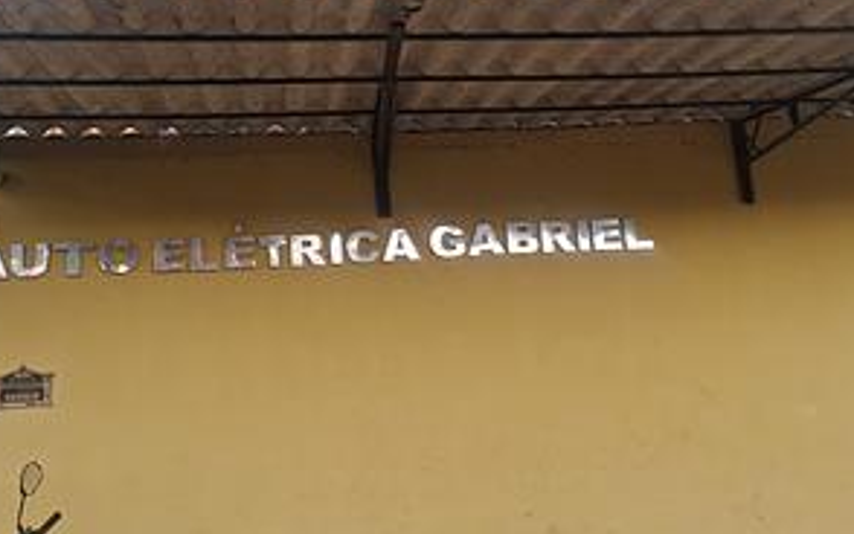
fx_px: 931
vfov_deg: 31.8
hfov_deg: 49.2
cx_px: 391
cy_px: 192
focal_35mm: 40
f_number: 1.8
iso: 25
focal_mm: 3.98
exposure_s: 1/120
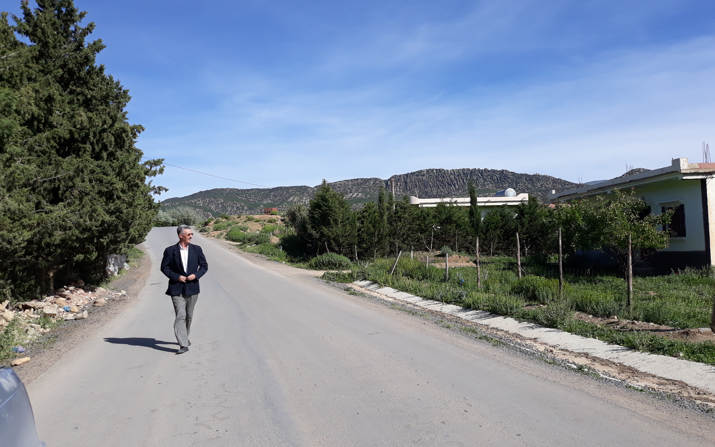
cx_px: 358
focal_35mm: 29
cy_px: 218
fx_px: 565
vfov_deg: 43.1
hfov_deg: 64.6
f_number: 1.7
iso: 40
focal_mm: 3.71
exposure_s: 1/2151
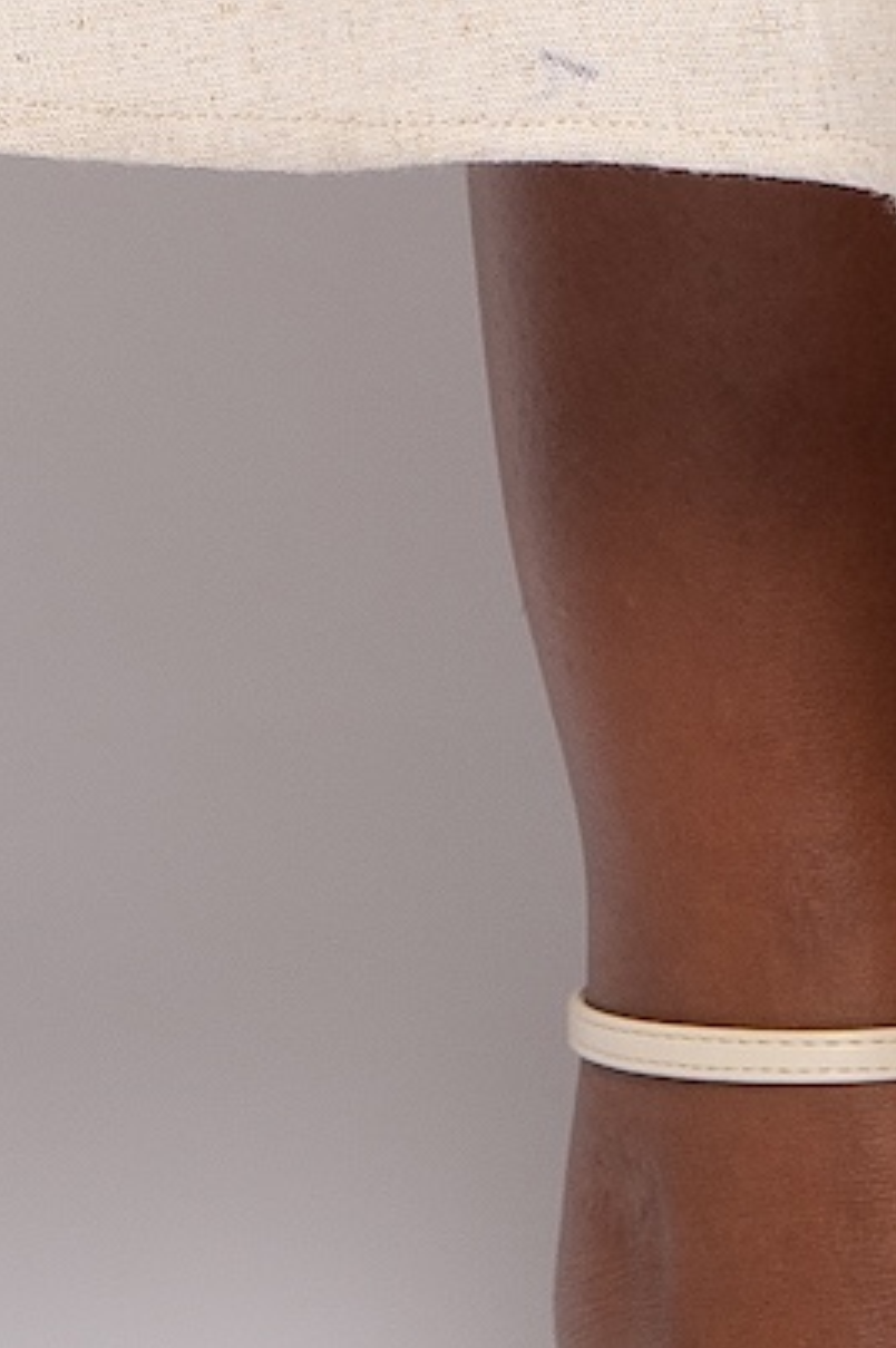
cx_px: 1267
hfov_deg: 4.9
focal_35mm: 280
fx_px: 10471
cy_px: -572
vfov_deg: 7.3
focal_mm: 50
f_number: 7.1
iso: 200
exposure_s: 1/160
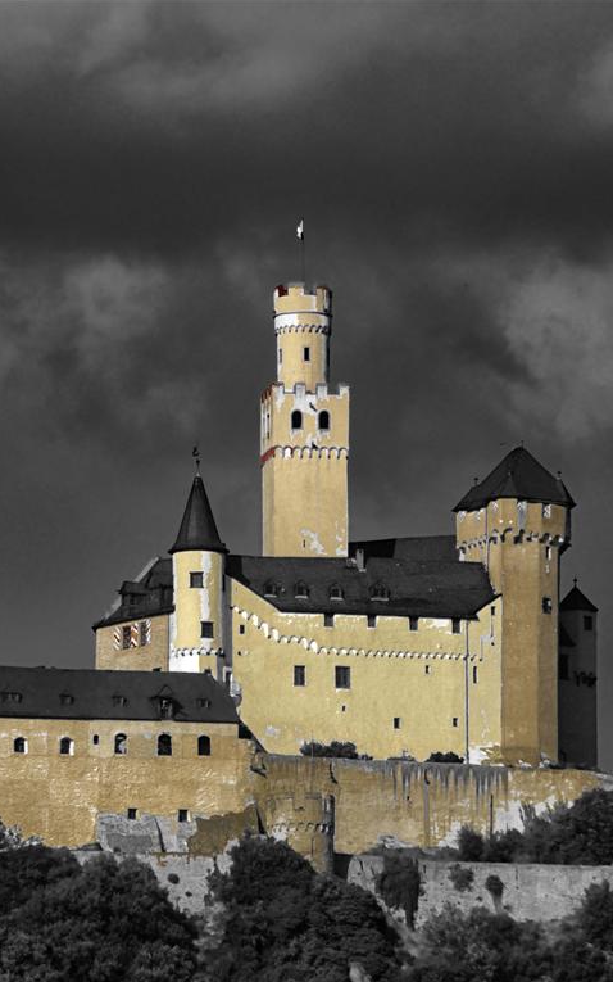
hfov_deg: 3.3
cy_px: 492
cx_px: 299
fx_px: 10507
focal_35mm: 393
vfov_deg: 5.3
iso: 200
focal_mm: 170
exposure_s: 1/4000
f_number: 8
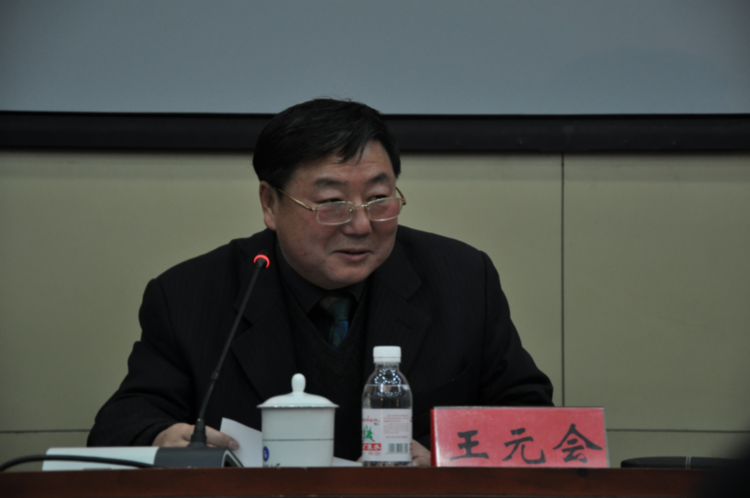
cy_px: 249
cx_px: 375
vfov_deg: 10.7
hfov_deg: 16.1
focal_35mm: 128
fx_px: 2653
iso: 800
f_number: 5.6
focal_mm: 85
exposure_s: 1/25
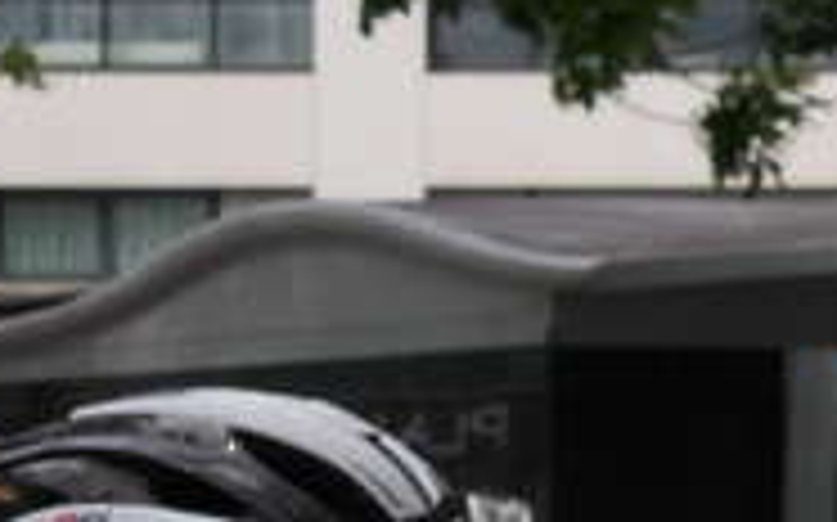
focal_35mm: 329
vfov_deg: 4.0
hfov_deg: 6.4
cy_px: 598
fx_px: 7500
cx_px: 922
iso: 80
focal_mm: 13.6
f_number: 5.3
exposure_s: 1/320
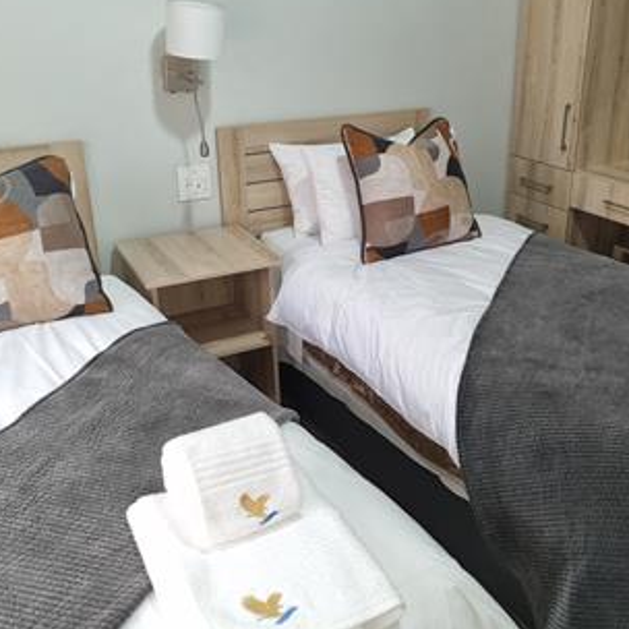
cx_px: 392
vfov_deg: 44.9
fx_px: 761
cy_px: 287
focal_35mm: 37
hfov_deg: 44.6
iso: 200
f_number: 1.8
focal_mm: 5.4
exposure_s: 1/100
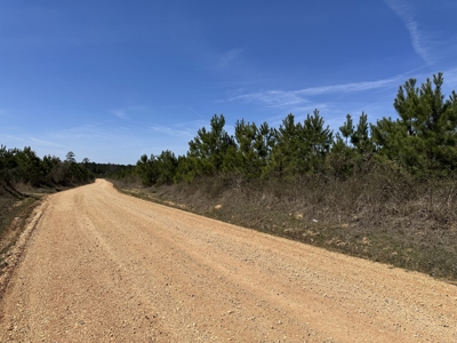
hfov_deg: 71.6
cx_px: 228
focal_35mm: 24
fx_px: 317
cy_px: 172
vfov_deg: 56.8
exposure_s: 1/6623
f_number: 1.78
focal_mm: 6.86
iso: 80
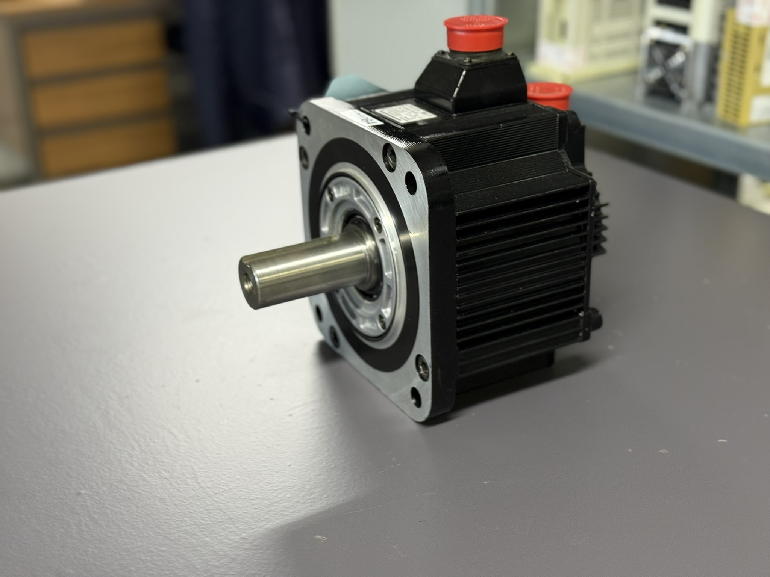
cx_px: 385
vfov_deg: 30.3
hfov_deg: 39.7
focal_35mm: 48
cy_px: 288
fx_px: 1068
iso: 200
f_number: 1.78
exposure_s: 1/33
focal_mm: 6.76
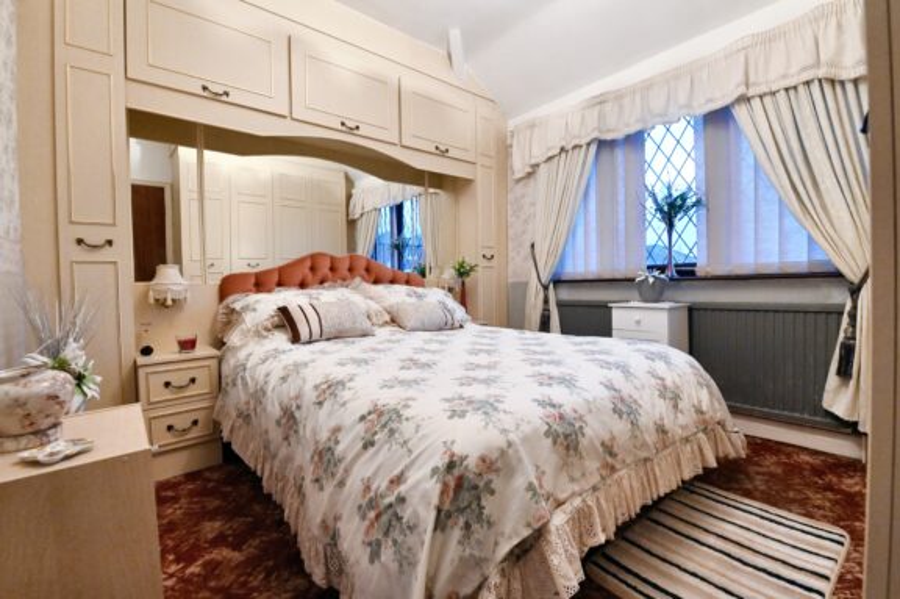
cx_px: 450
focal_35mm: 15
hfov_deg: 100.4
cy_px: 300
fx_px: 375
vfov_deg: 77.2
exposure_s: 1/30
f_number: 10
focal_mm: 15
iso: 6400
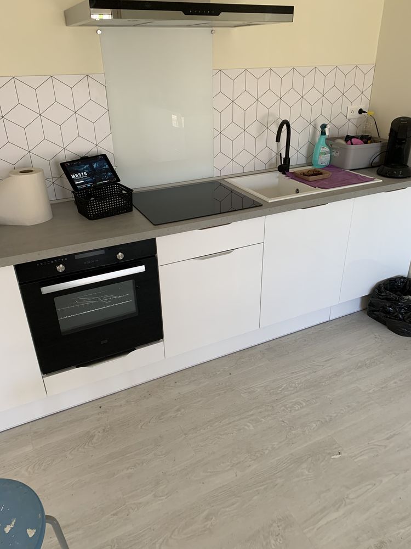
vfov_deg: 67.3
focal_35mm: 26
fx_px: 412
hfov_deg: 53.1
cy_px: 274
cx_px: 206
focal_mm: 4.25
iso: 80
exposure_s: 1/121
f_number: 1.8
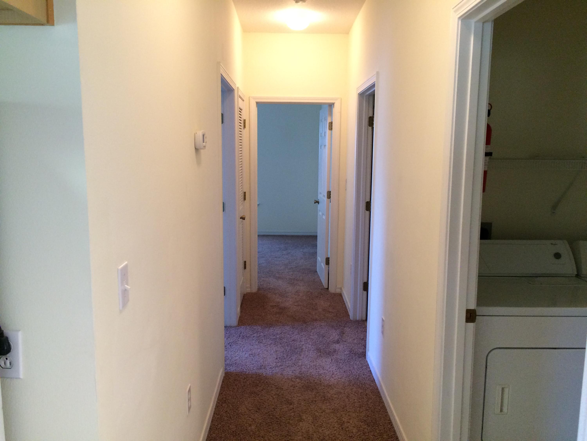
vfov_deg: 48.2
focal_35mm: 29
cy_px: 220
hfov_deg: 61.7
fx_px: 492
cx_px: 294
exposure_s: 1/30
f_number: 2.2
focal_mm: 4.15
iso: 125
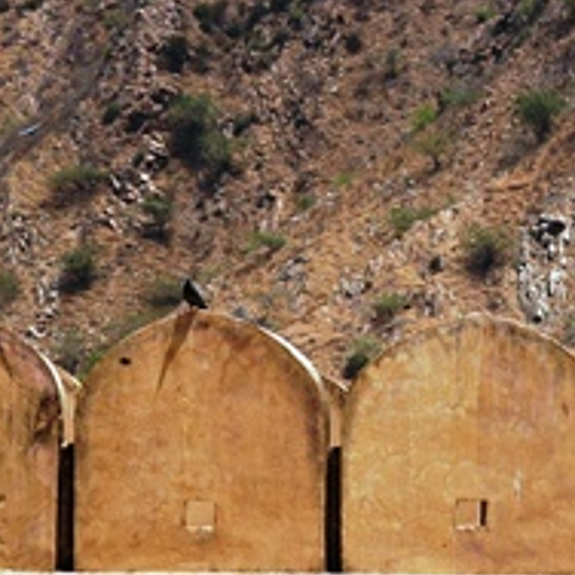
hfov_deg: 4.7
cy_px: -64
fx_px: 7029
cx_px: 639
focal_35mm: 374
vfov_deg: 4.7
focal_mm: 86
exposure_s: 1/640
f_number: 10
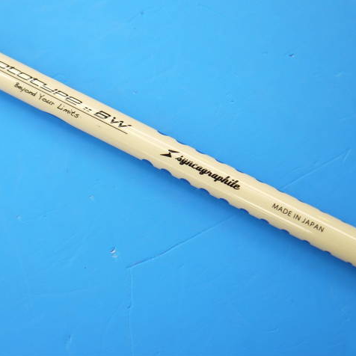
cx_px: 130
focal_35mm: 57
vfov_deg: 30.0
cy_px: 179
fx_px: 663
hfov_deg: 29.9
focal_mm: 24
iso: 250
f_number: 4.5
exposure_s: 1/60
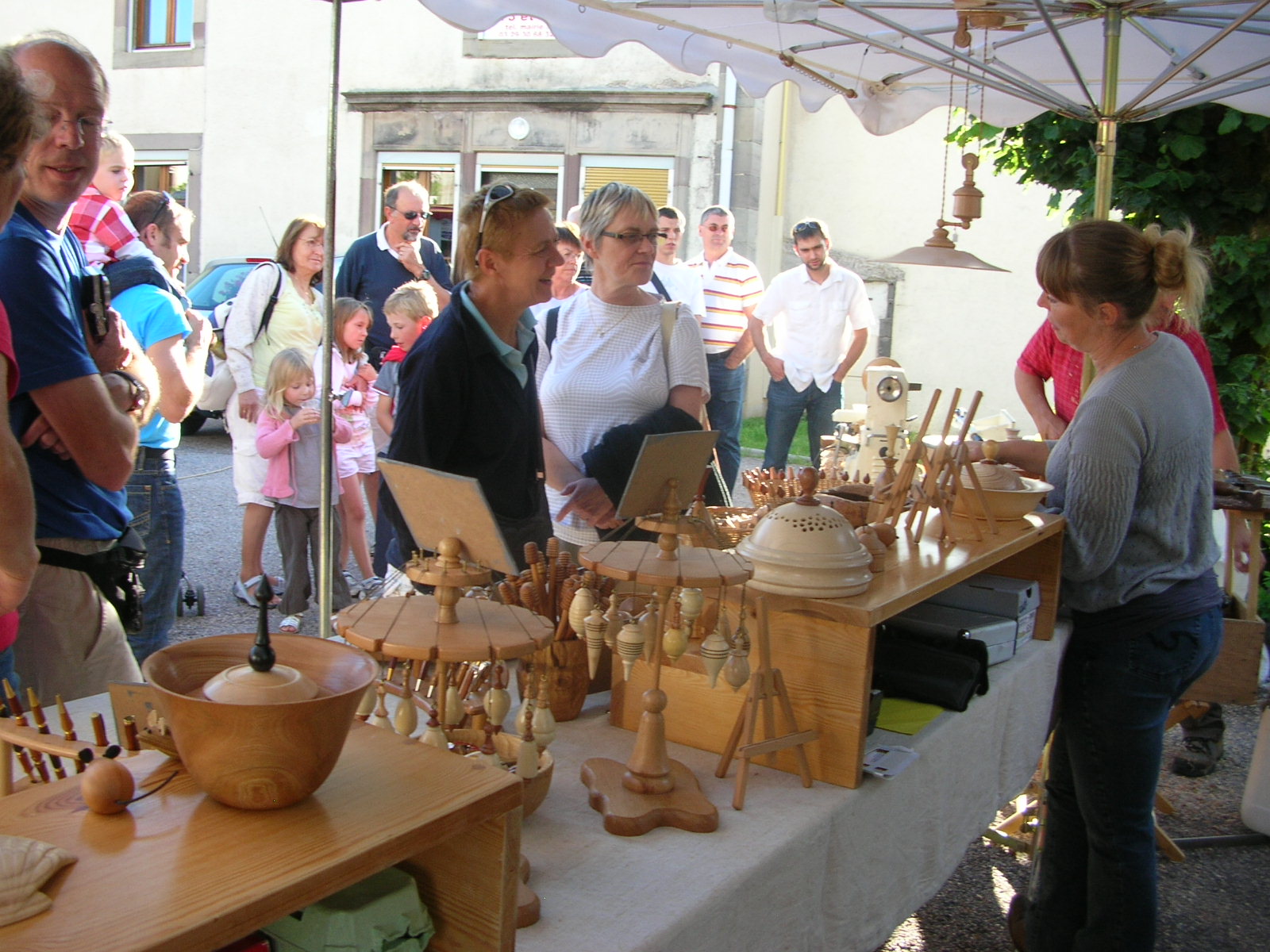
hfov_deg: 52.6
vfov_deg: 40.7
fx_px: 1284
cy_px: 476
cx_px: 635
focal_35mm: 35
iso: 50
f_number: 2.8
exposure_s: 1/85.8
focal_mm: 5.8
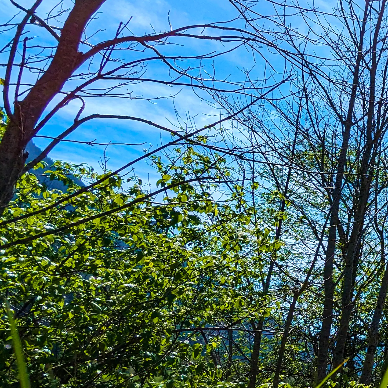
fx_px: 507
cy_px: 239
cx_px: 527
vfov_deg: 41.6
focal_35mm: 40
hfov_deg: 30.8
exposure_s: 1/2326
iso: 39
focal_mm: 2.35
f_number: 2.2
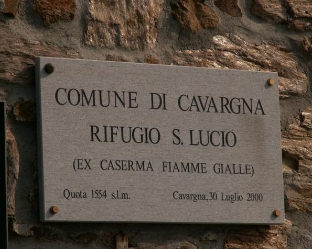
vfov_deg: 7.3
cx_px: 156
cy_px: 125
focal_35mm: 213
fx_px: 1967
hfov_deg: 9.1
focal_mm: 33.3
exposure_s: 1/250
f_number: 8
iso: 50
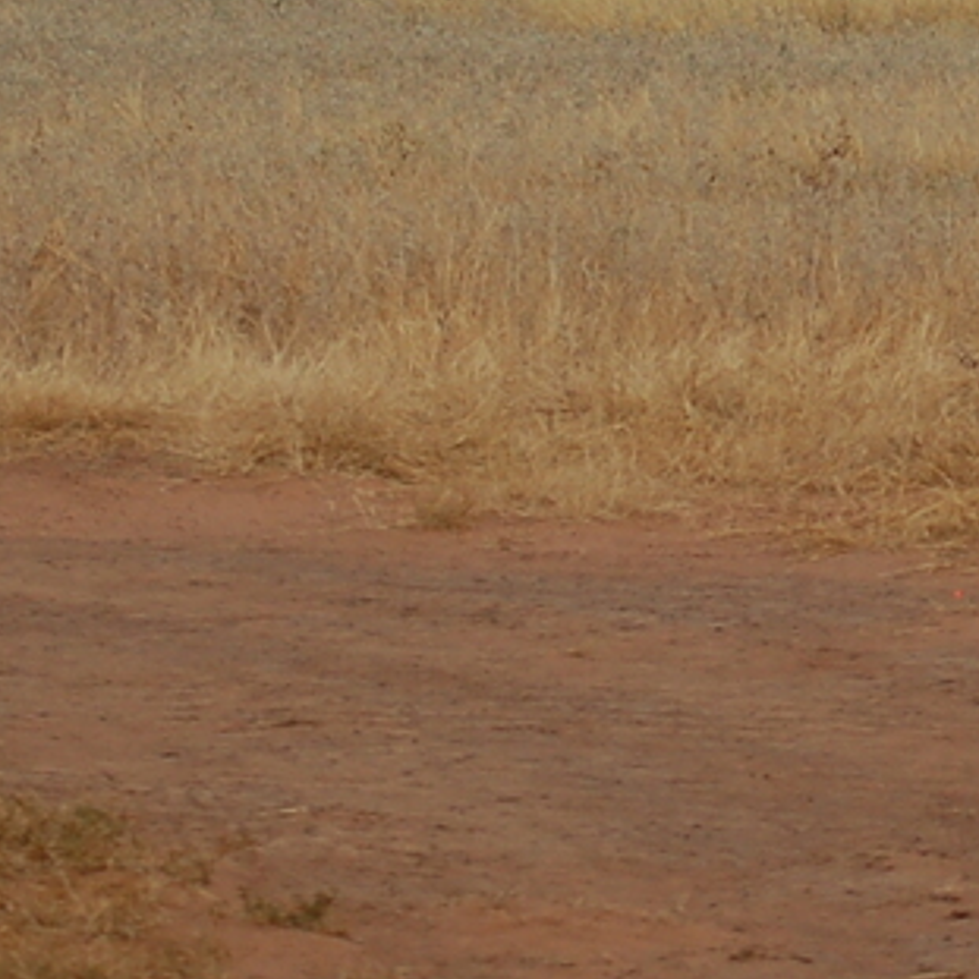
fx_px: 11718
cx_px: 919
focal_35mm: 366
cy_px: -302
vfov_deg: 4.8
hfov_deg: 4.8
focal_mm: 55
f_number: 4
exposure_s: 1/2000
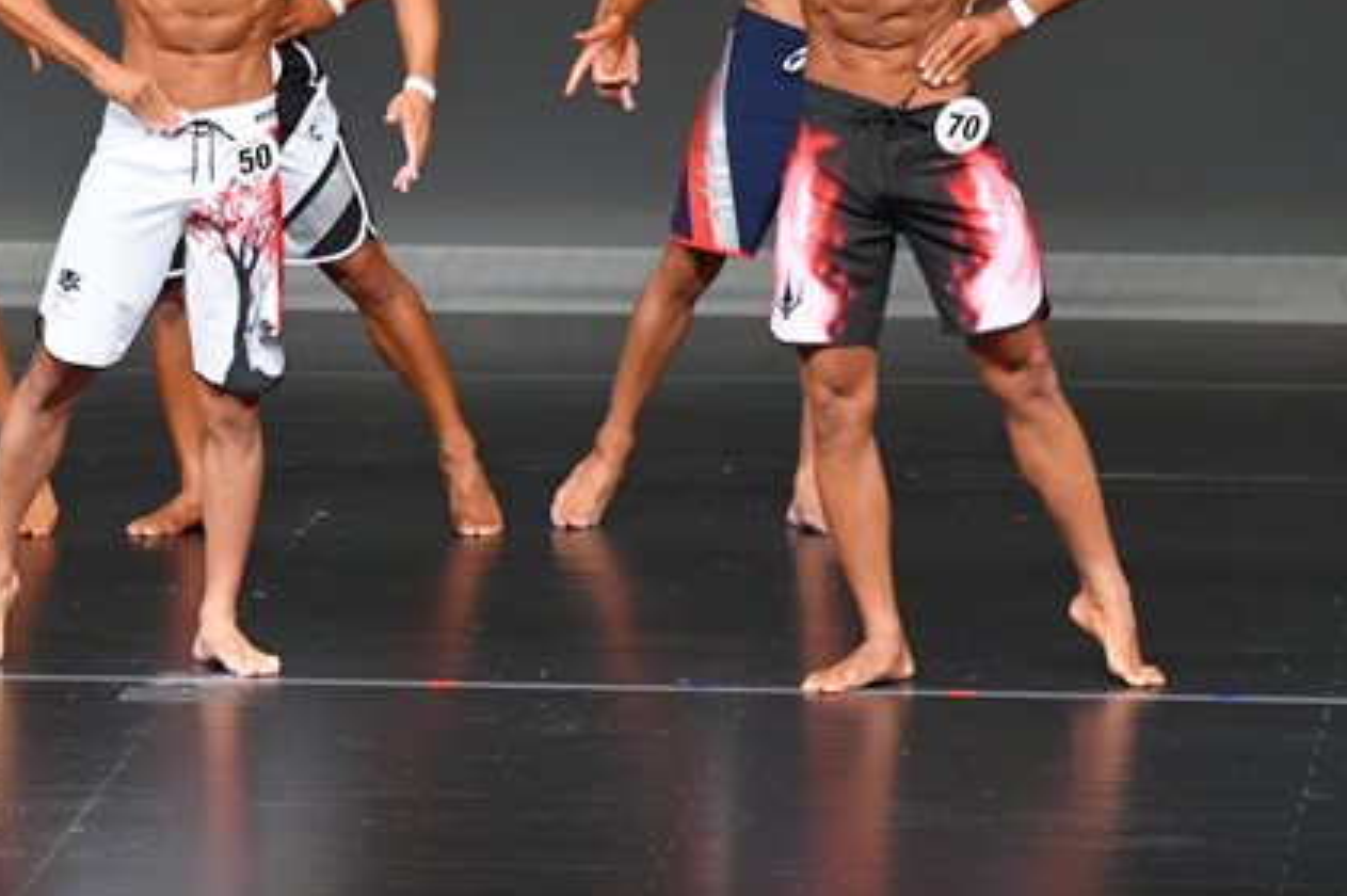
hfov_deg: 5.0
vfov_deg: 3.3
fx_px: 15478
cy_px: 173
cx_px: 142
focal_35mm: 414
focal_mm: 150
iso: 4000
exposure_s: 1/400
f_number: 5.6
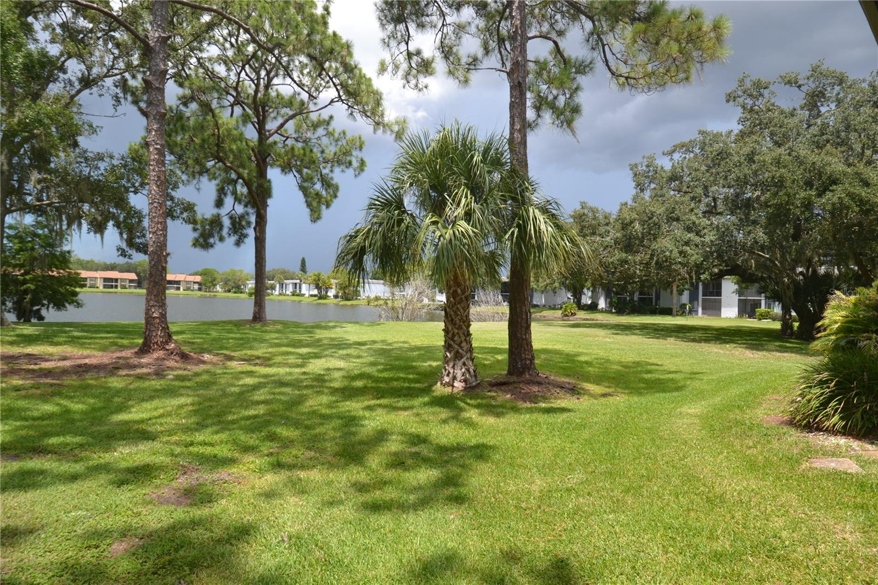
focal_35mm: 18
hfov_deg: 90.0
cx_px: 439
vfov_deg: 67.4
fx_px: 439
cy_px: 292
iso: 100
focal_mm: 12
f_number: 7.1
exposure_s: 1/200
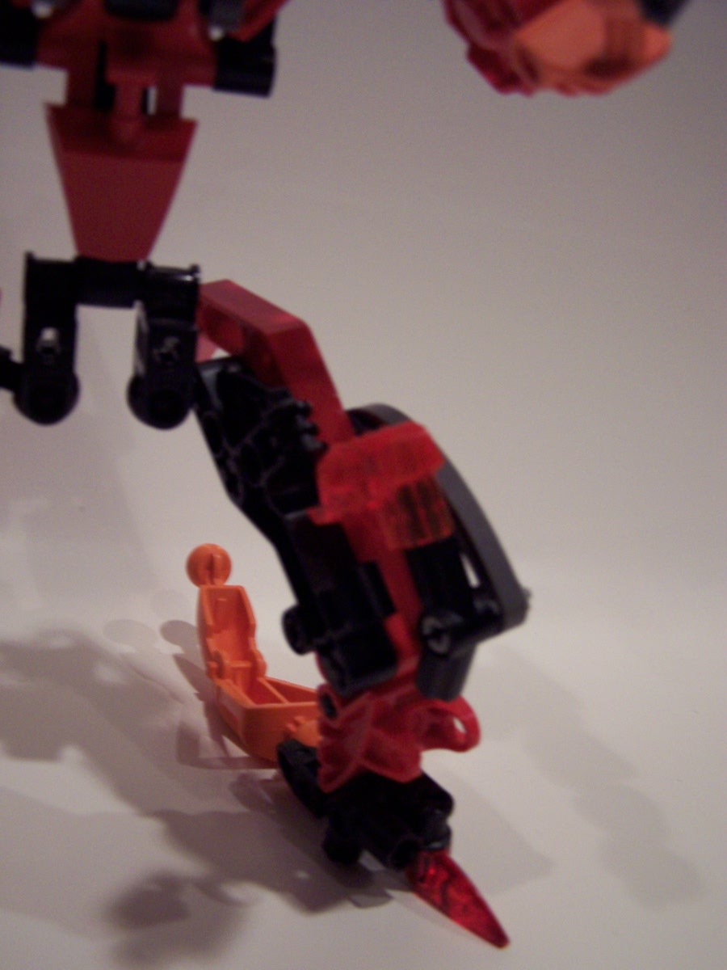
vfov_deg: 46.8
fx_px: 1120
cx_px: 364
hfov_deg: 36.0
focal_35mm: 40
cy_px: 485
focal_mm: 6.7
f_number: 2.8
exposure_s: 1/30
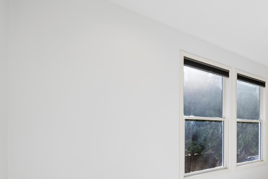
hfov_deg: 59.7
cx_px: 252
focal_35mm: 24
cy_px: 127
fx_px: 179
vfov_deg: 51.6
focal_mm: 12
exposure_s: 1/30
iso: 250
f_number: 7.1
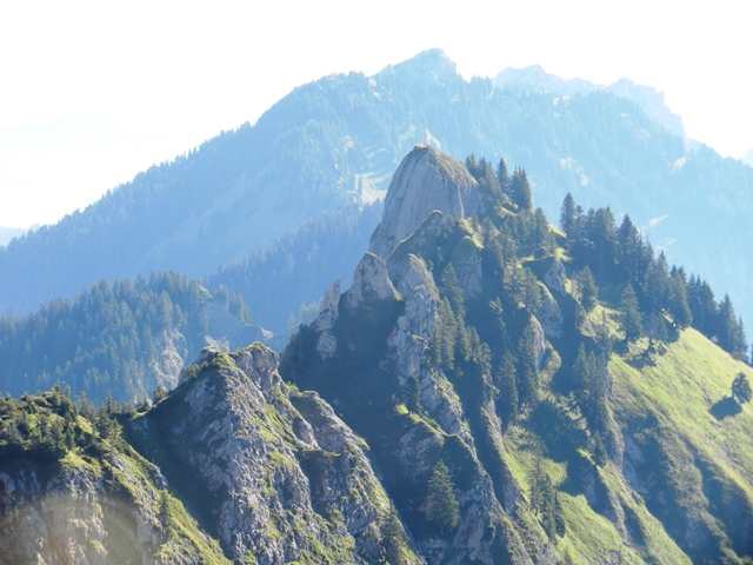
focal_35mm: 144
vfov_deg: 10.3
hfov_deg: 13.7
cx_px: 376
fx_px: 3132
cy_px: 282
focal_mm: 25.9
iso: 180
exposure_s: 1/250
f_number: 5.2
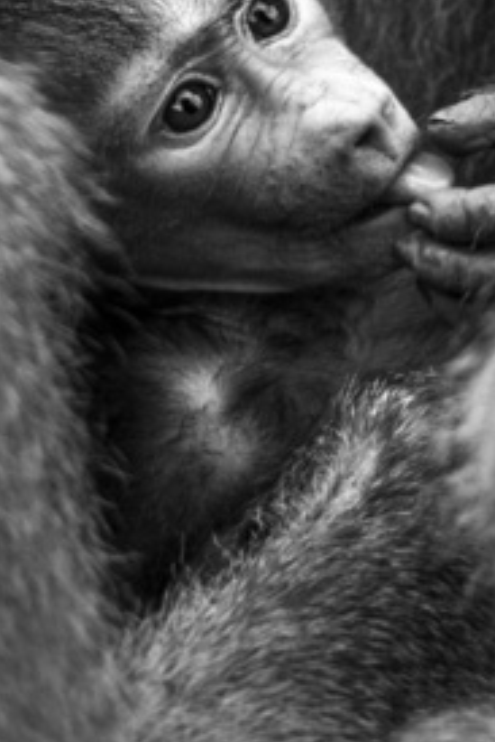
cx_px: 257
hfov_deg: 0.6
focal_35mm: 2188
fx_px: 45067
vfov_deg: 0.9
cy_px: 145
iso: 1600
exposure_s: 1/400
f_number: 6.3
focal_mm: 600
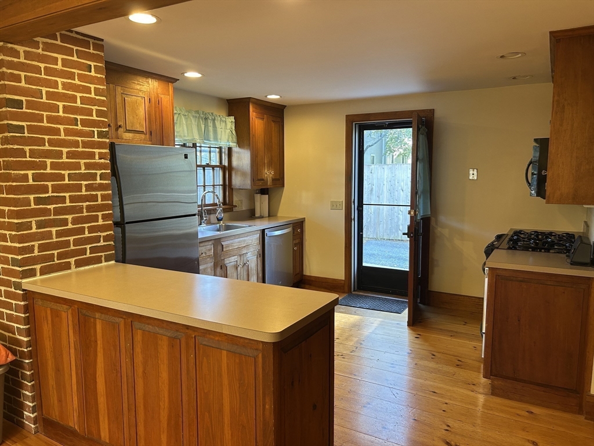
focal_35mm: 26
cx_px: 297
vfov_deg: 53.1
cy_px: 223
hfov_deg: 67.3
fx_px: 446
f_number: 1.5
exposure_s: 1/60
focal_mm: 5.7
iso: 100
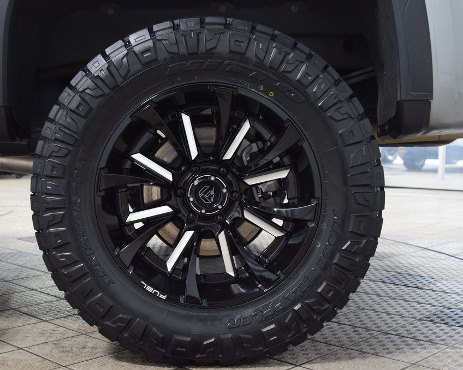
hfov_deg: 36.6
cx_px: 209
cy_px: 184
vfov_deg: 29.7
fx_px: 699
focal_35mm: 51
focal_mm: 30
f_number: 6.3
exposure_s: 1/15
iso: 1250
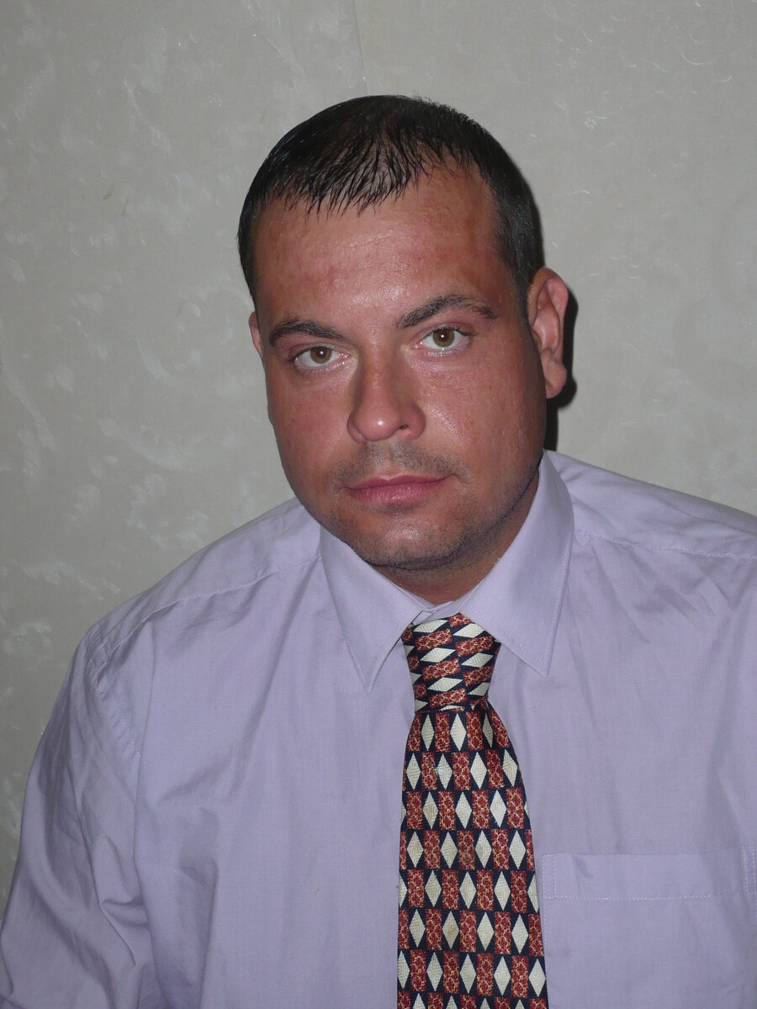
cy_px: 504
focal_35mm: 74
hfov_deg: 19.9
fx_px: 2158
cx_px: 378
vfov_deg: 26.3
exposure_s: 1/30
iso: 100
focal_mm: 12.2
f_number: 4.2
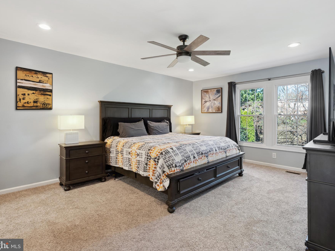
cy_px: 122
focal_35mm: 18
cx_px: 177
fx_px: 174
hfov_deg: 87.7
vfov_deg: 71.6
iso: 320
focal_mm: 16
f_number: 8
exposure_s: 1/8
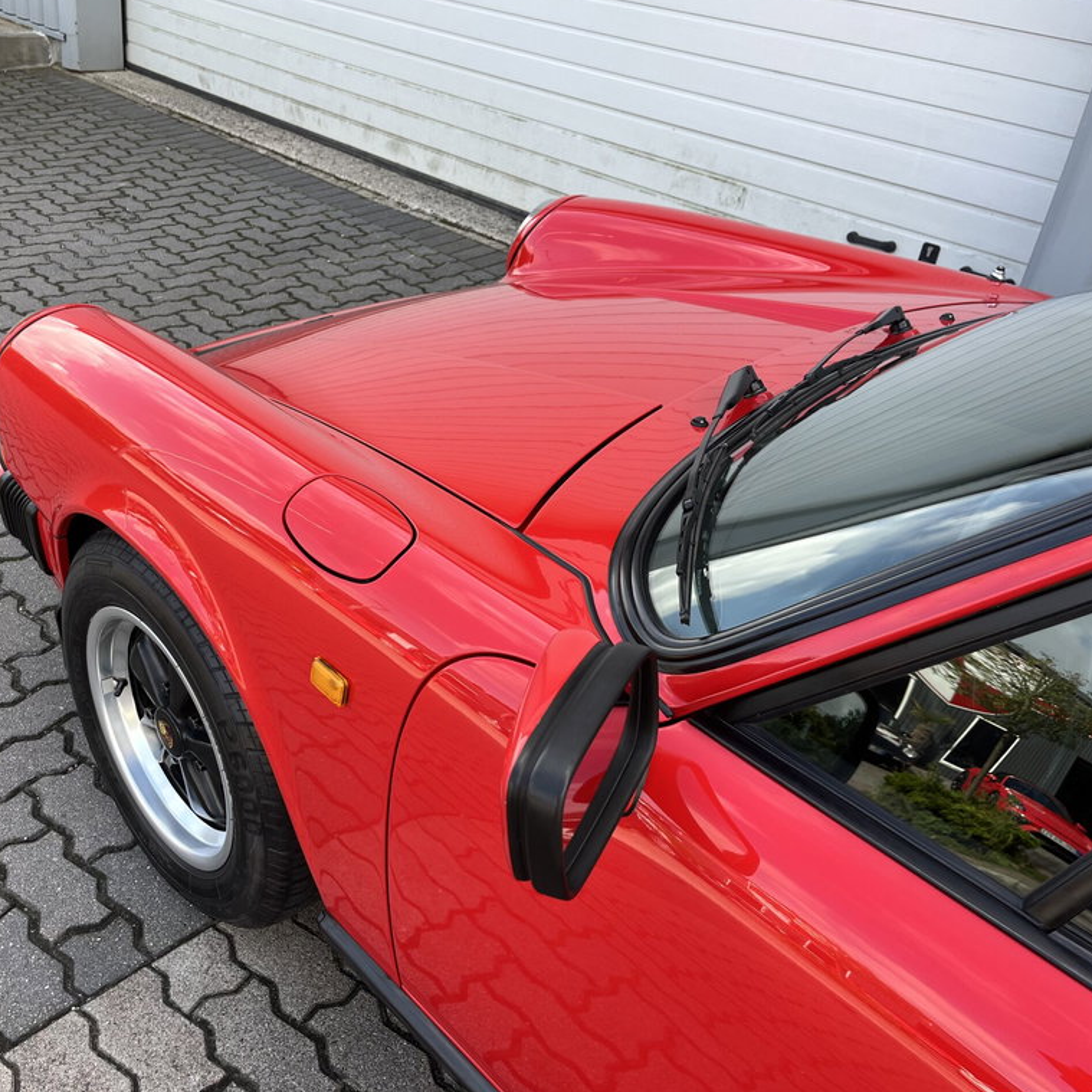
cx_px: 410
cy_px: 542
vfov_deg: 52.5
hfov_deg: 52.0
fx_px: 1106
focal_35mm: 31
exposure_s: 1/463
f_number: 1.6
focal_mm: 5.1
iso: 50
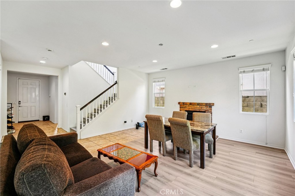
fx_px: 123
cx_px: 148
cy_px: 98
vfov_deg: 77.3
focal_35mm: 15
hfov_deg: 100.4
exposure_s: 1/25
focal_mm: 15
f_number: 8
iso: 400
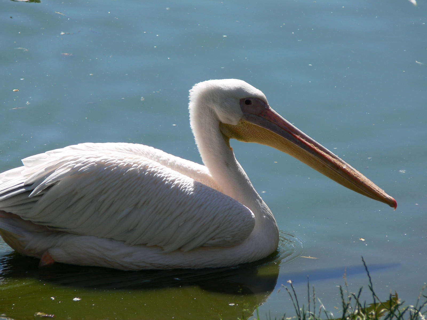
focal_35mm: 420
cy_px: 160
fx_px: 5181
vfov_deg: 3.5
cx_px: 214
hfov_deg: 4.7
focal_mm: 88.8
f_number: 5.6
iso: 80
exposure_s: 1/400
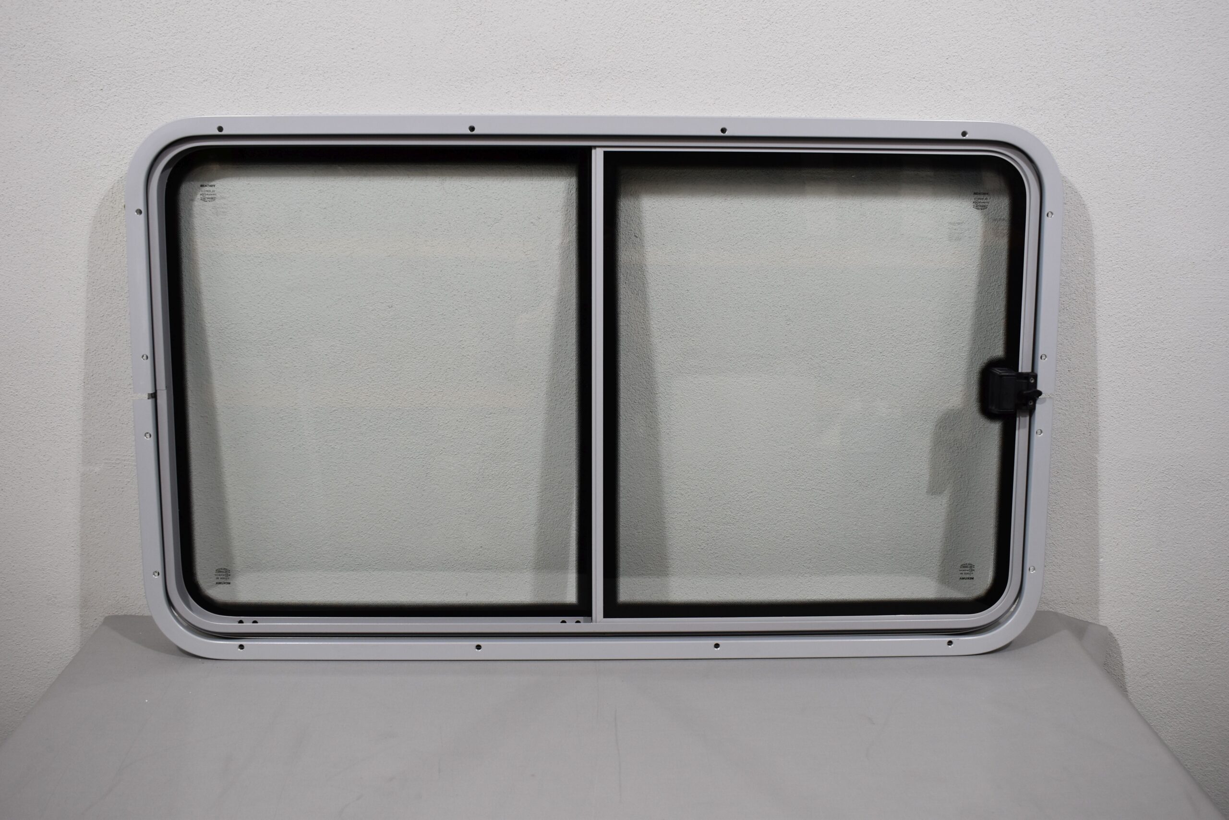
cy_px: 410
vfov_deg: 38.4
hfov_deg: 55.1
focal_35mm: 34
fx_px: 1178
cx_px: 614
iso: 400
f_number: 5.6
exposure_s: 1/125
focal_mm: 23
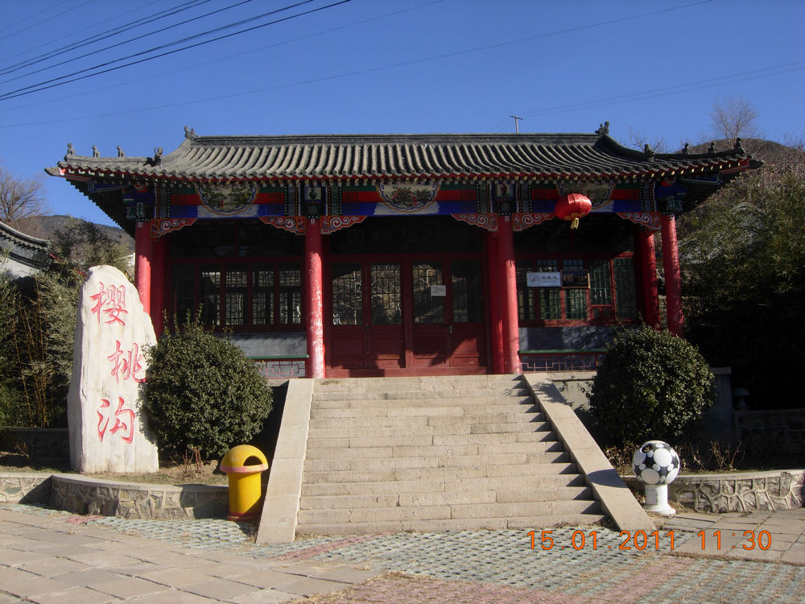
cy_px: 302
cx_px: 402
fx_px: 837
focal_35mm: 36
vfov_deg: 39.7
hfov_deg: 51.4
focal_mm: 7.5
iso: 50
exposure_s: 1/406
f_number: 5.4
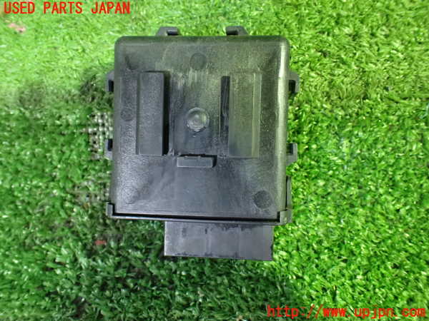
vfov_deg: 46.8
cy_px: 160
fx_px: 372
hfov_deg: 60.0
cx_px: 214
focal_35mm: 30
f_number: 2.3
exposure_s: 1/30
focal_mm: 5.4
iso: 1250
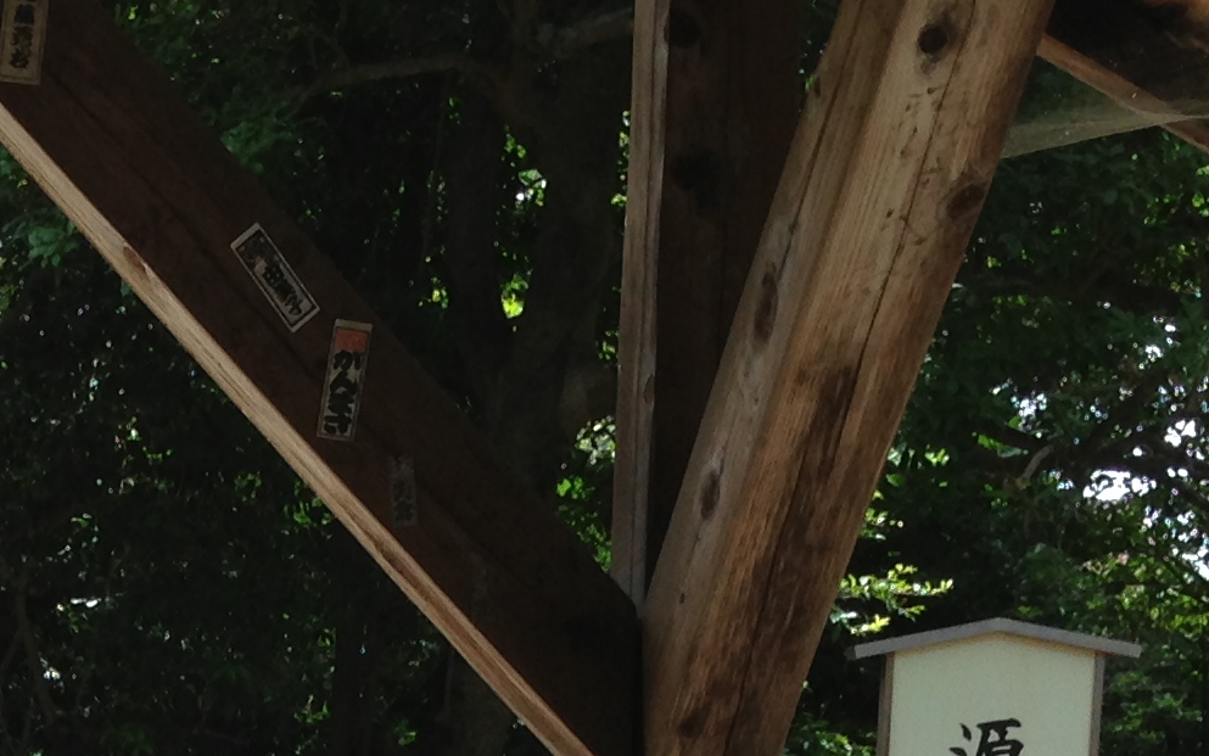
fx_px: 3790
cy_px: 1441
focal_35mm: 115
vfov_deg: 10.6
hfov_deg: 17.4
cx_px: -190
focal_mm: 4.13
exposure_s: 1/259
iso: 50
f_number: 2.4
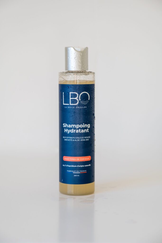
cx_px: 81
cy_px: 122
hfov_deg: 16.5
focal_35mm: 83
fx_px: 560
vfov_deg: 24.5
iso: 160
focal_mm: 55
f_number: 4
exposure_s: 1/110
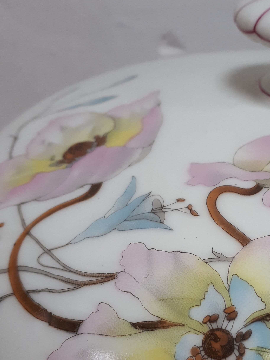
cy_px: 251
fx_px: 530
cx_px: 234
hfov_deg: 27.7
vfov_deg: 36.9
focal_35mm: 51
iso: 64
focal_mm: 3.6
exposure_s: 1/100
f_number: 1.9
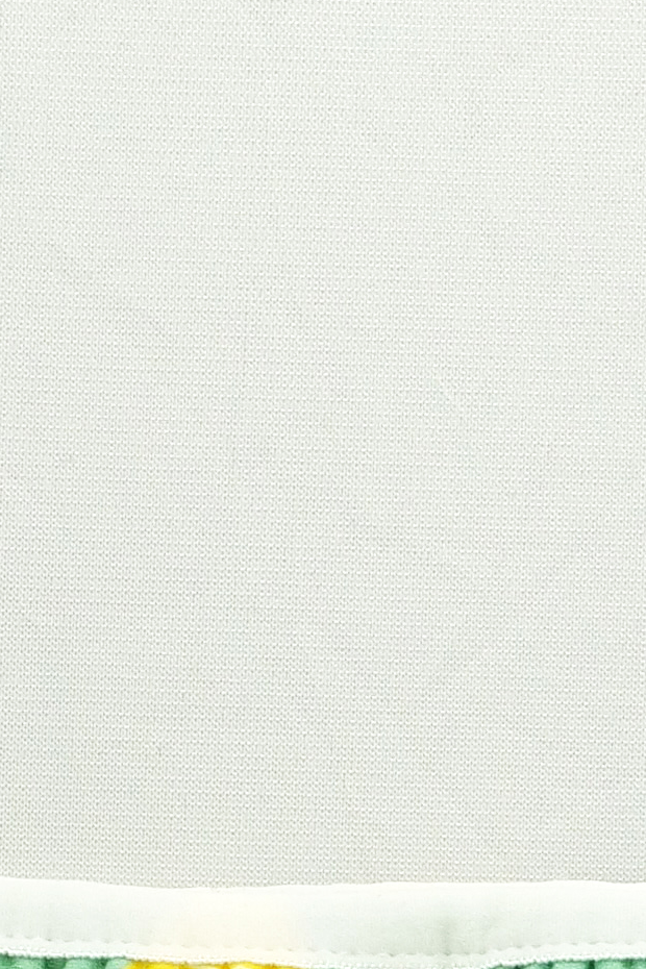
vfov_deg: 7.0
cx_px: 556
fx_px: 7805
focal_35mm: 290
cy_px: 1462
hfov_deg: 4.7
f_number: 5.6
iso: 200
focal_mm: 25
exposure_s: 1/250
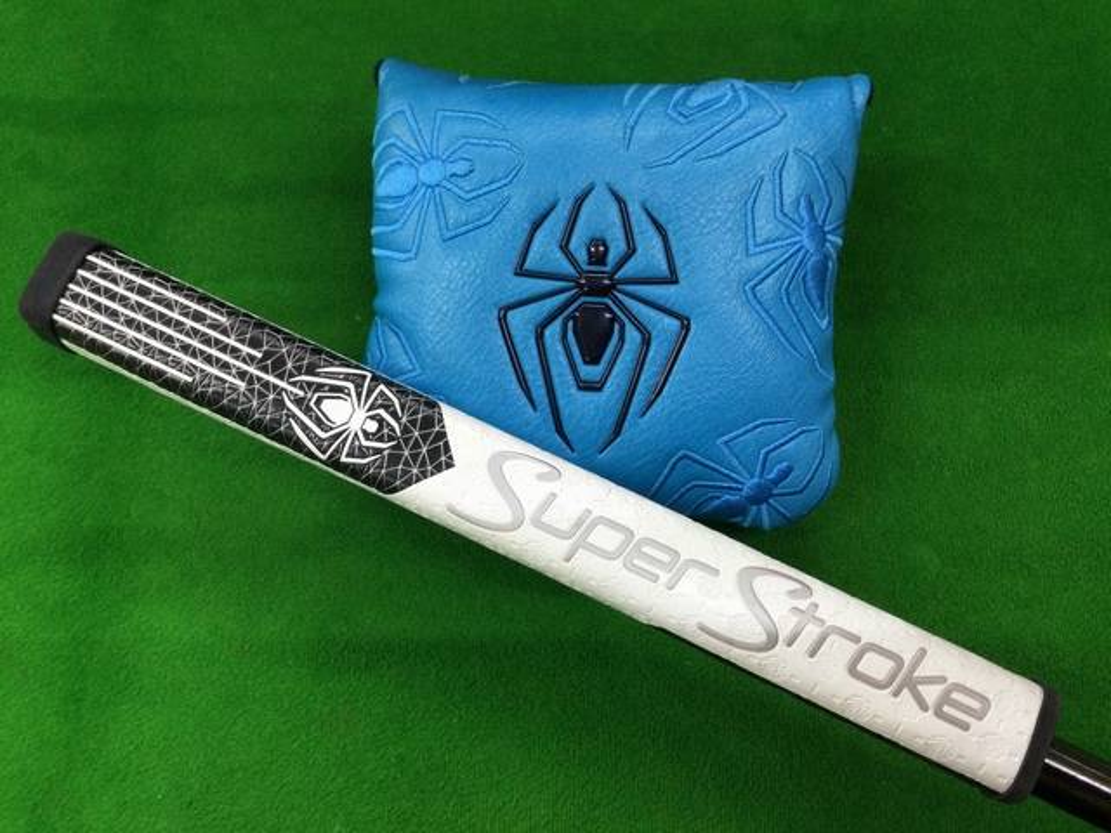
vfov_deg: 45.4
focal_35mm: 31
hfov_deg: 58.4
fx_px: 995
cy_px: 416
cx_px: 556
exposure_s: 1/30
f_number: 2.4
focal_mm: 3.3
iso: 50
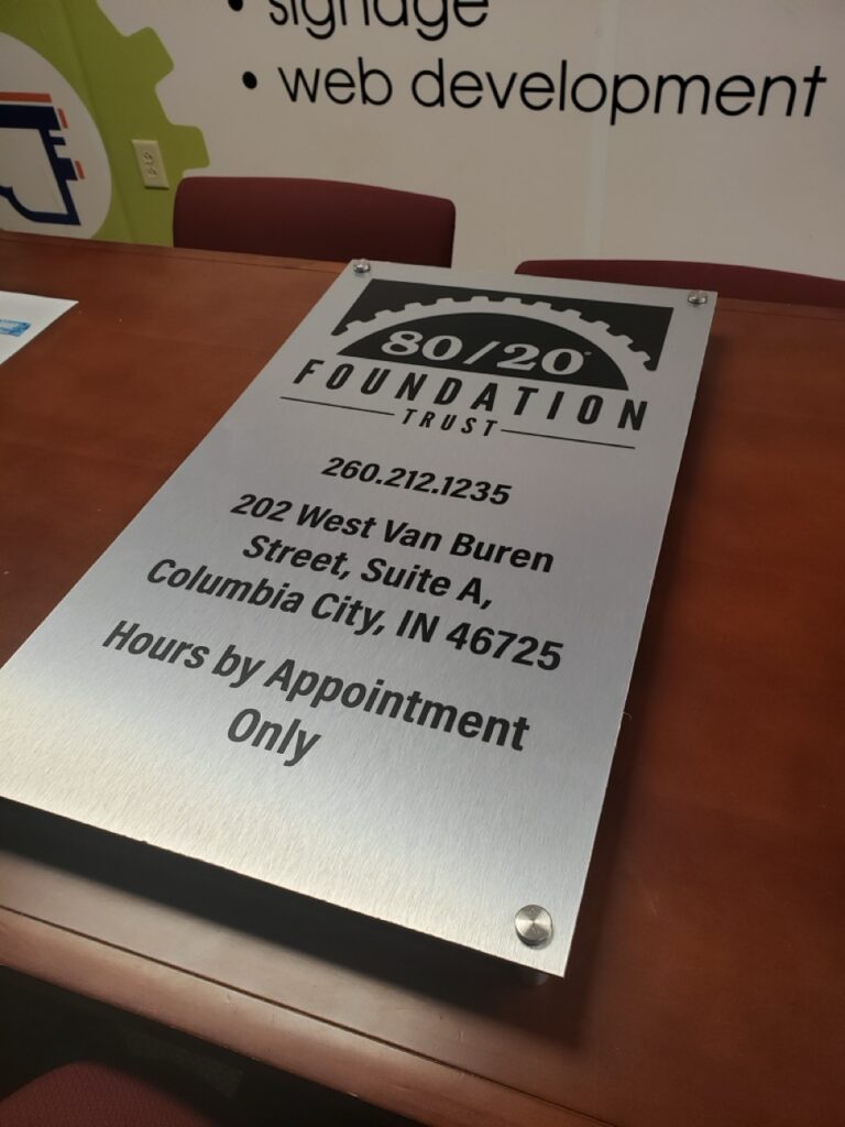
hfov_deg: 53.1
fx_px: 846
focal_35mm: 26
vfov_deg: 67.3
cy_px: 564
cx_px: 422
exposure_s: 1/60
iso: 80
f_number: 2.4
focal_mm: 4.3
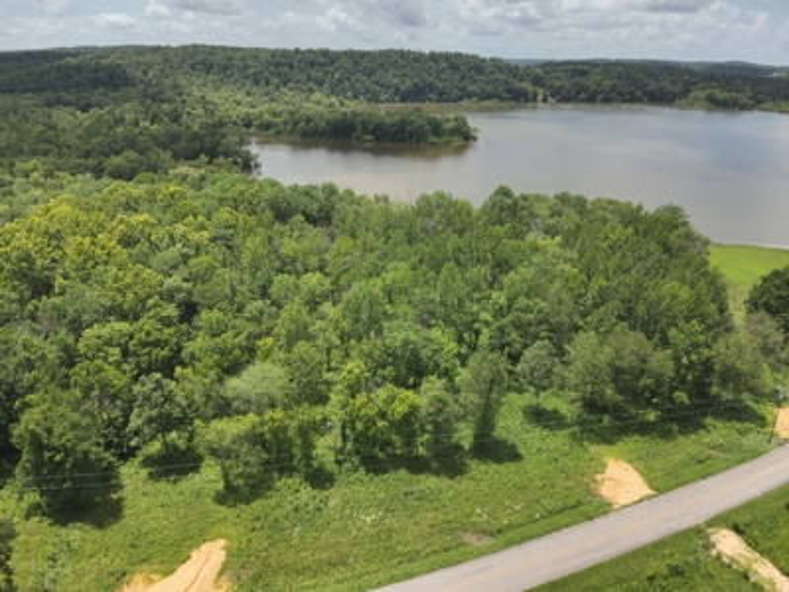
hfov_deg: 71.6
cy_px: 296
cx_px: 394
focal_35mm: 24
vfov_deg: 56.8
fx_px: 547
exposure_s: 1/1000
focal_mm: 4.4
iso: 100
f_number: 2.8
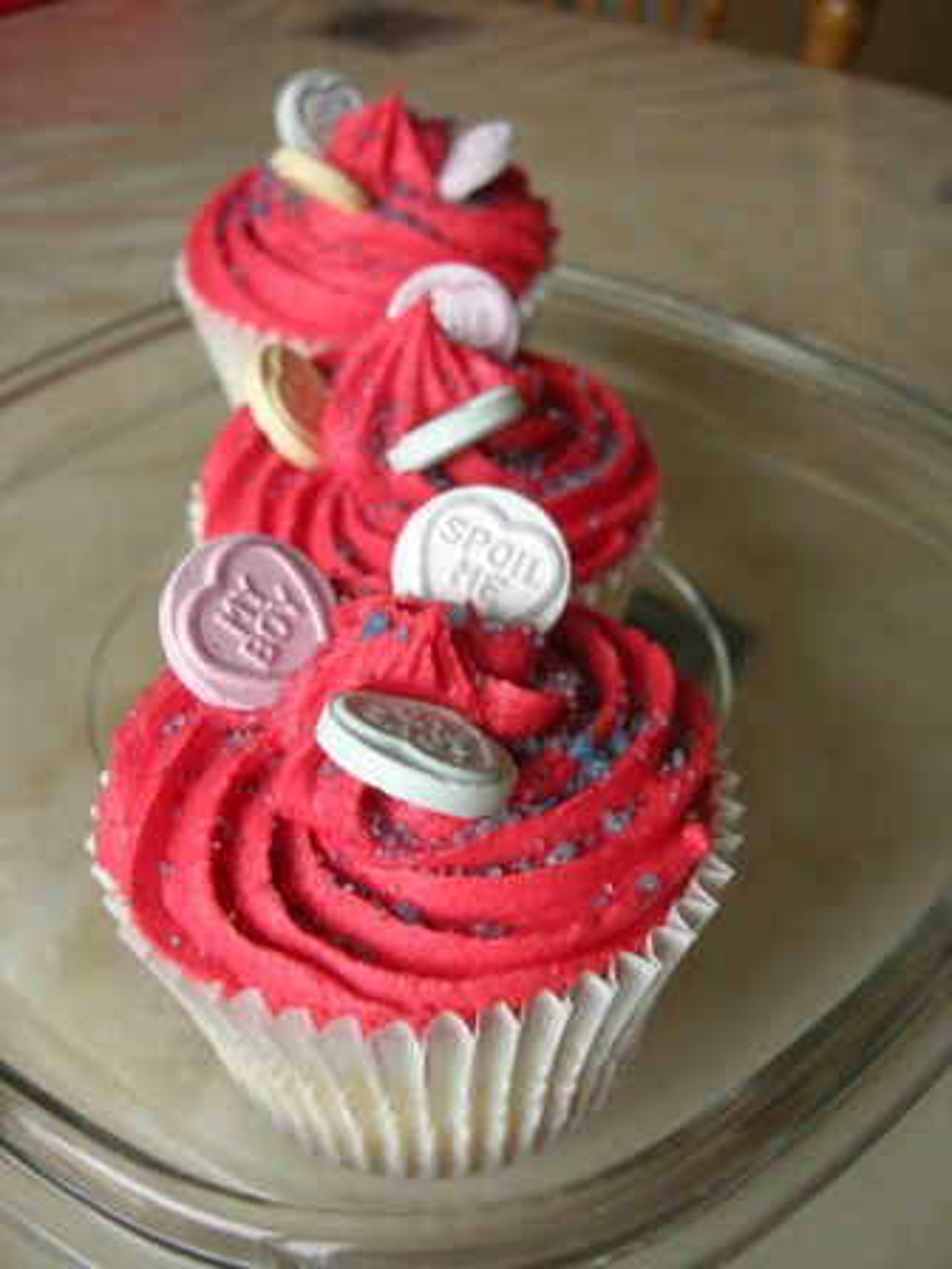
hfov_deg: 37.7
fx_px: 1393
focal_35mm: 38
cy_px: 634
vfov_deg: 49.0
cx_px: 476
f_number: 2.8
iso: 64
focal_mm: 7.8
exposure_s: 1/52.5
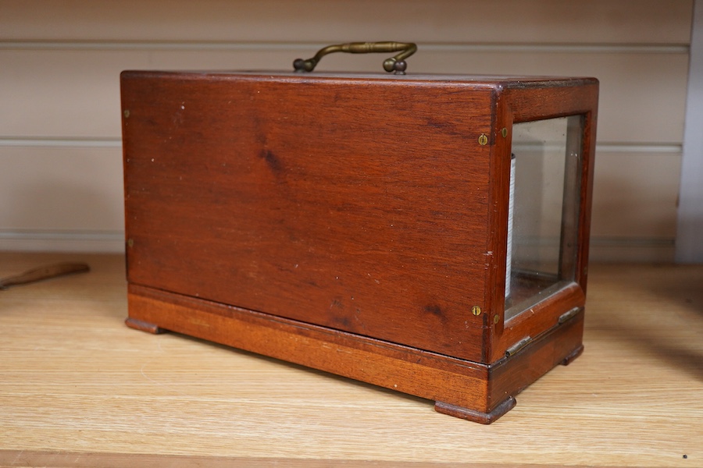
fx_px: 879
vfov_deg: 29.9
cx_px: 352
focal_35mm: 45
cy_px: 234
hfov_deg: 43.6
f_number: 3.5
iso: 1250
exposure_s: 1/125
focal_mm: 30
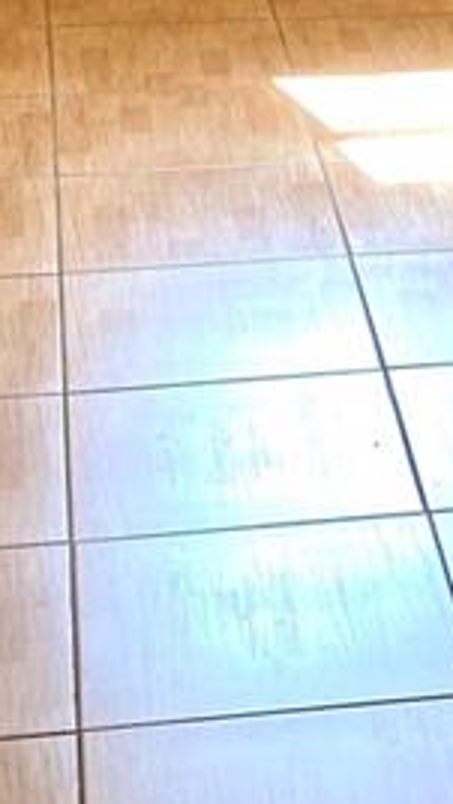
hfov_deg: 9.3
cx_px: 666
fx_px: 2709
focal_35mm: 127
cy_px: -3
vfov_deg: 16.5
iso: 32
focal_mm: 4.25
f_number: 1.8
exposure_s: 1/120
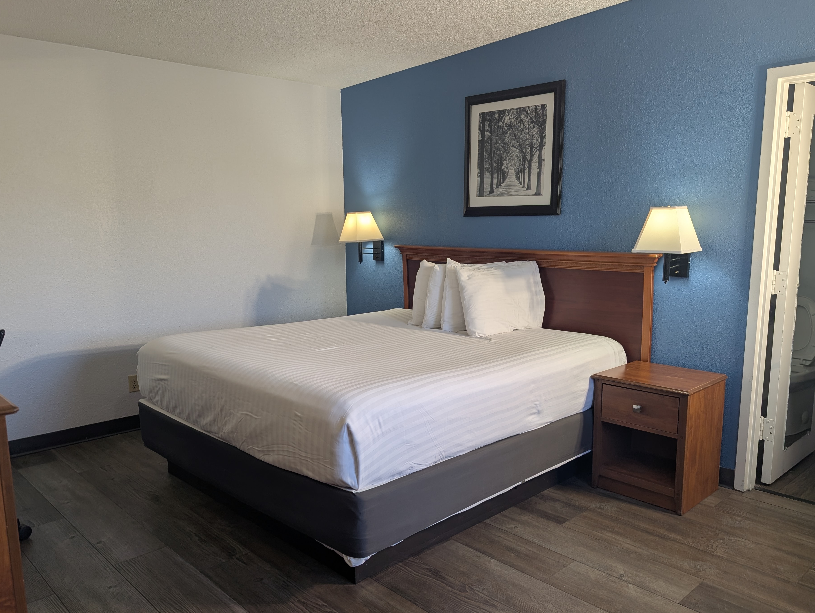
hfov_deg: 65.2
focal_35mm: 27
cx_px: 434
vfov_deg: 51.5
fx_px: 637
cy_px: 319
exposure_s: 1/41.7
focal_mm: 6.9
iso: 26
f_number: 1.68
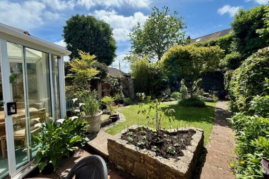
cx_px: 138
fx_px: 112
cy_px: 89
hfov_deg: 100.4
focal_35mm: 15
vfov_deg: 77.3
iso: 64
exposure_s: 1/1189
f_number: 2.2
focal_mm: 2.22
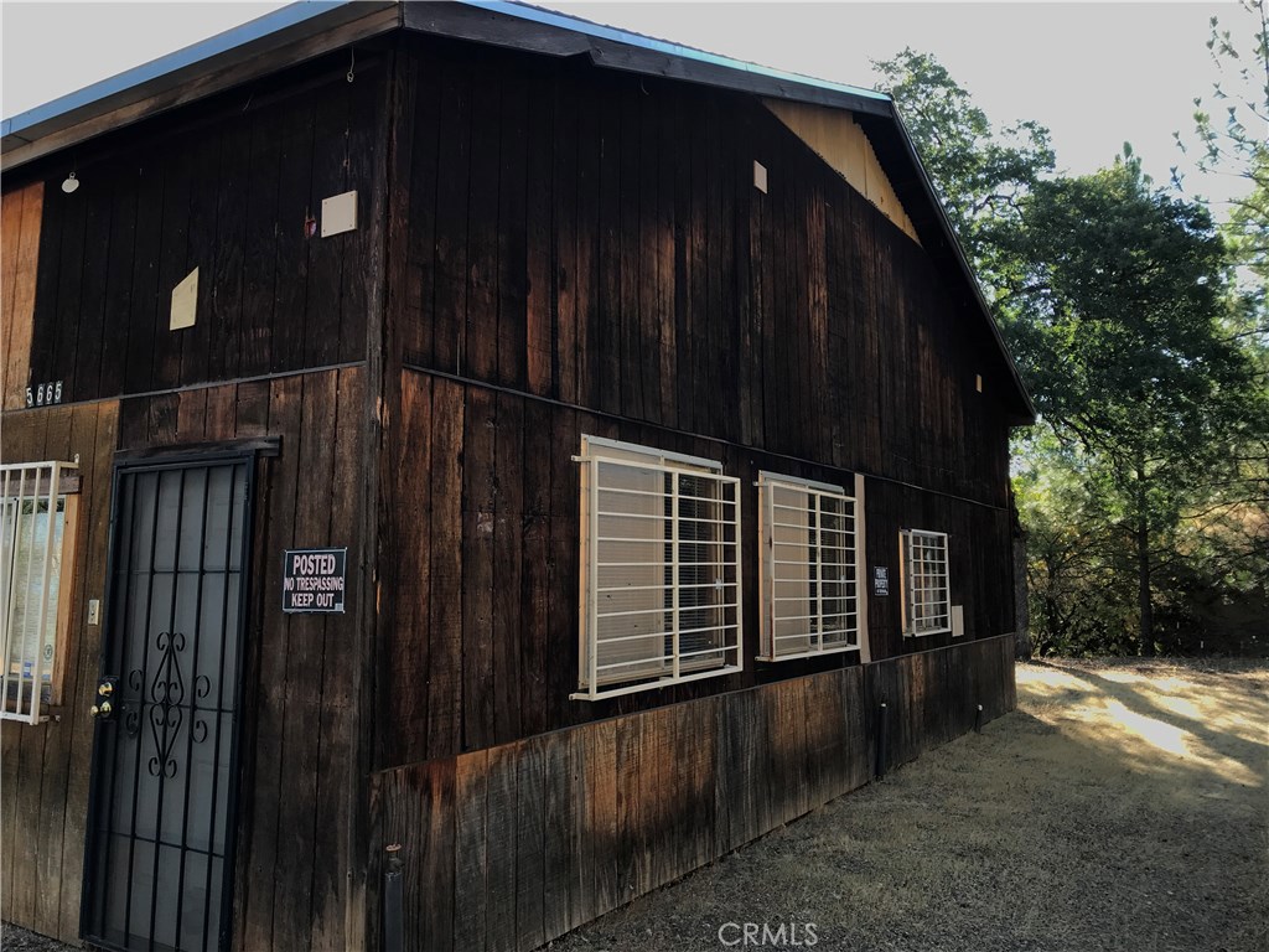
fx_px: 1026
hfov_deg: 63.4
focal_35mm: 28
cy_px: 476
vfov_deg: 49.7
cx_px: 634
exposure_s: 1/221
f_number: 1.8
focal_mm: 3.99
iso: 20
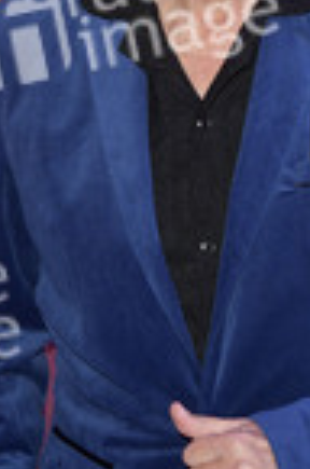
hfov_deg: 9.0
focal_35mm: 152
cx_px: 207
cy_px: 178
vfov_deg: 13.5
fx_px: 1973
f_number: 5.6
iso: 1250
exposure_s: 1/250
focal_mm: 55
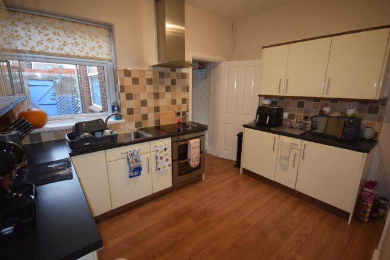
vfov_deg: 72.1
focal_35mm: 16
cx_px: 195
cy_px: 130
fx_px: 179
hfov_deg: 95.0
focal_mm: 11
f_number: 4.2
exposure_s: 1/80
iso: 800
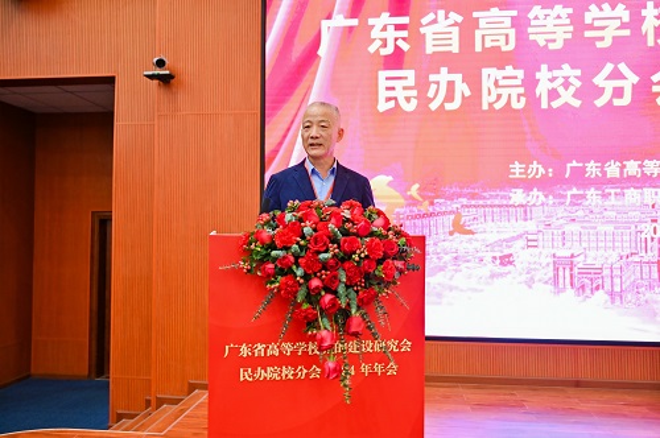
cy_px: 219
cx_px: 330
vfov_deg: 44.8
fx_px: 531
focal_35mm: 29
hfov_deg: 63.7
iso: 1600
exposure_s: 1/200
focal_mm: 29
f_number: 2.8
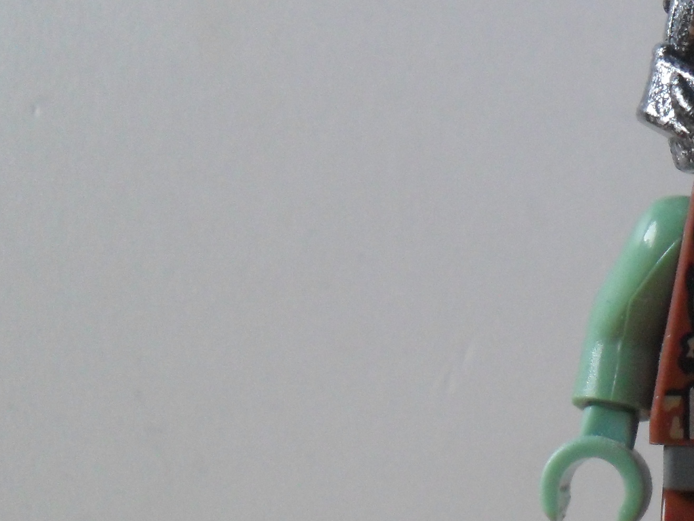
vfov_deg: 14.0
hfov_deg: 17.6
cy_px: 204
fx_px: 2125
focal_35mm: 106
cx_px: 837
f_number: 3
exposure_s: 1/30
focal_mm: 6.3
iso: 200
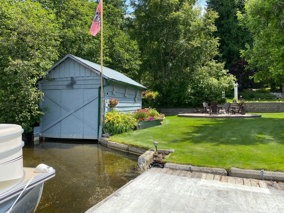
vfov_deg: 53.1
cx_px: 142
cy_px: 106
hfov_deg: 67.3
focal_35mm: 26
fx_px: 213
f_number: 1.8
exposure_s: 1/1193
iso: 32
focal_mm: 4.25
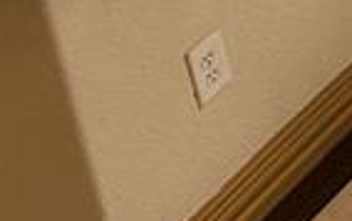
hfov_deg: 8.8
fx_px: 1911
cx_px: 1034
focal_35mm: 199
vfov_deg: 5.9
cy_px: -579
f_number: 1.5
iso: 100
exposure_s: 1/60
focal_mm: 5.7
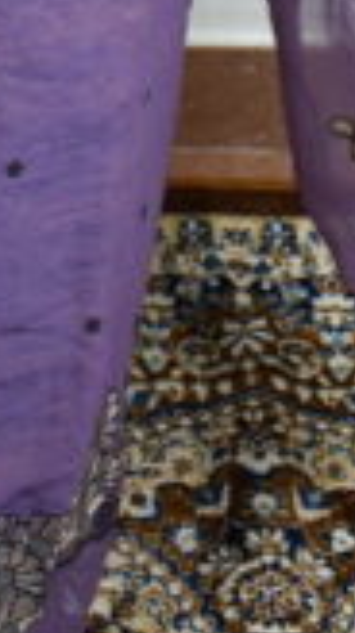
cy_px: -780
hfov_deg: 7.7
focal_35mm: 155
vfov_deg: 11.8
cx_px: -131
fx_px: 2599
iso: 200
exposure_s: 1/40
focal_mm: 18
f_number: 4.5
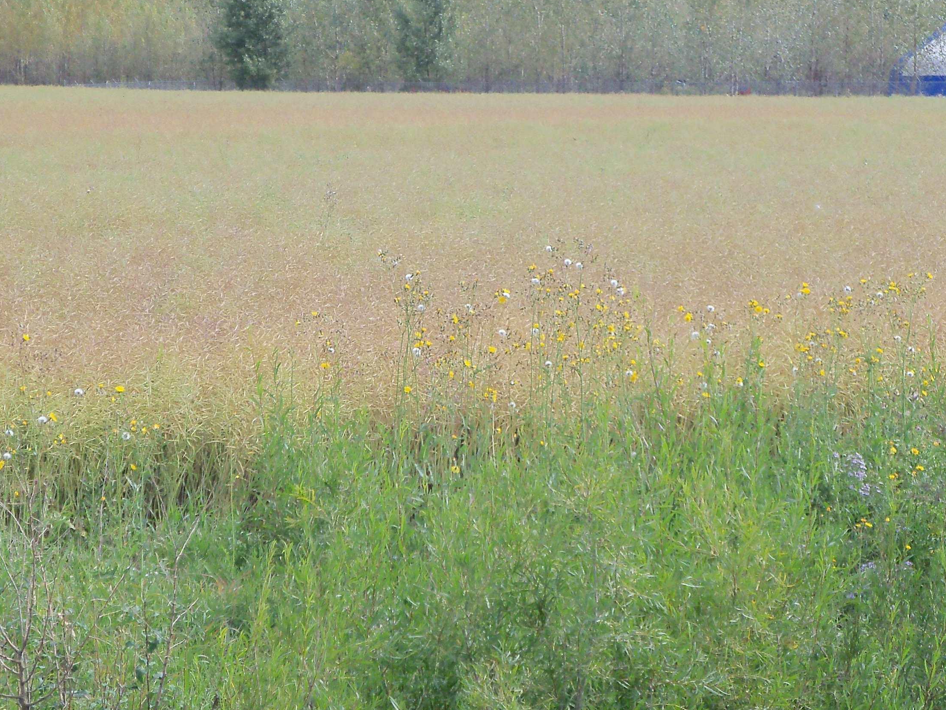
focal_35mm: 125
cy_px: 247
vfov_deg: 11.8
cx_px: 463
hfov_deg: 15.8
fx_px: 3416
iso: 80
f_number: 3.8
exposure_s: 1/500
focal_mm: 16
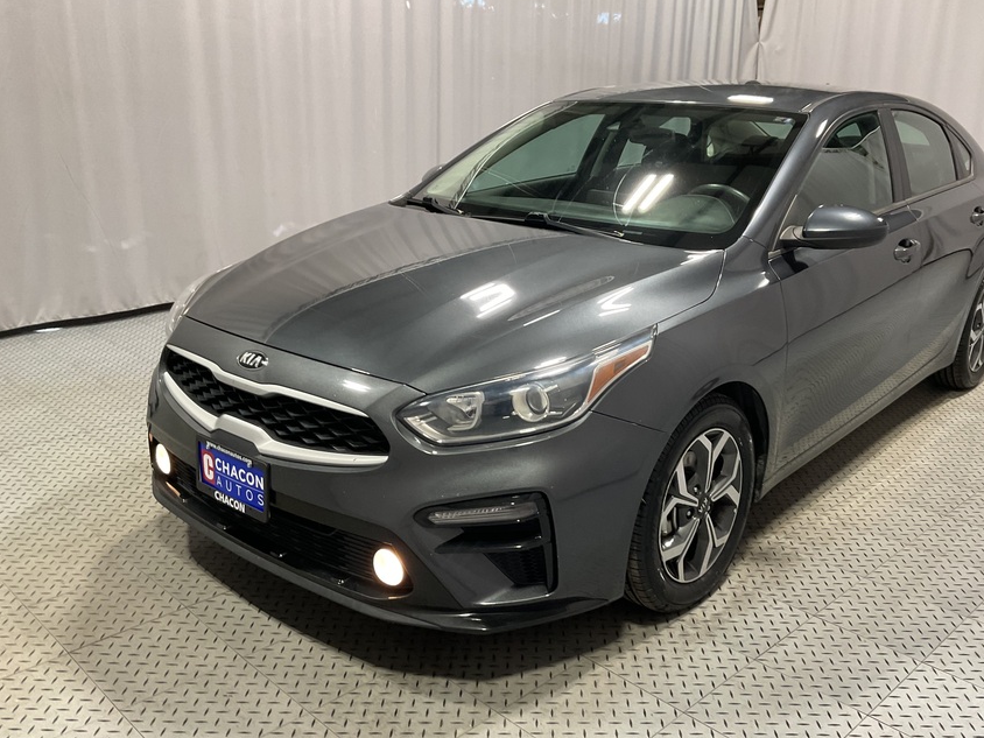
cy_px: 377
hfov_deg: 55.2
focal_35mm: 33
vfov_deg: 42.9
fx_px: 938
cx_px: 557
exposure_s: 1/60
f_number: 1.8
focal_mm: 3
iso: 80
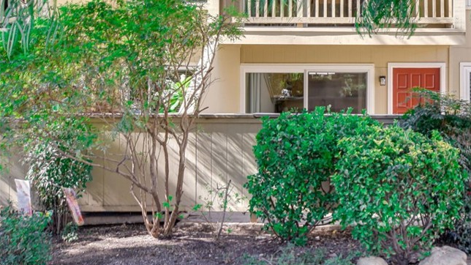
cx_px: 374
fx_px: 624
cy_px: 74
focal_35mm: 50
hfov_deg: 39.8
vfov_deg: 23.7
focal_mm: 20
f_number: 6.3
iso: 400
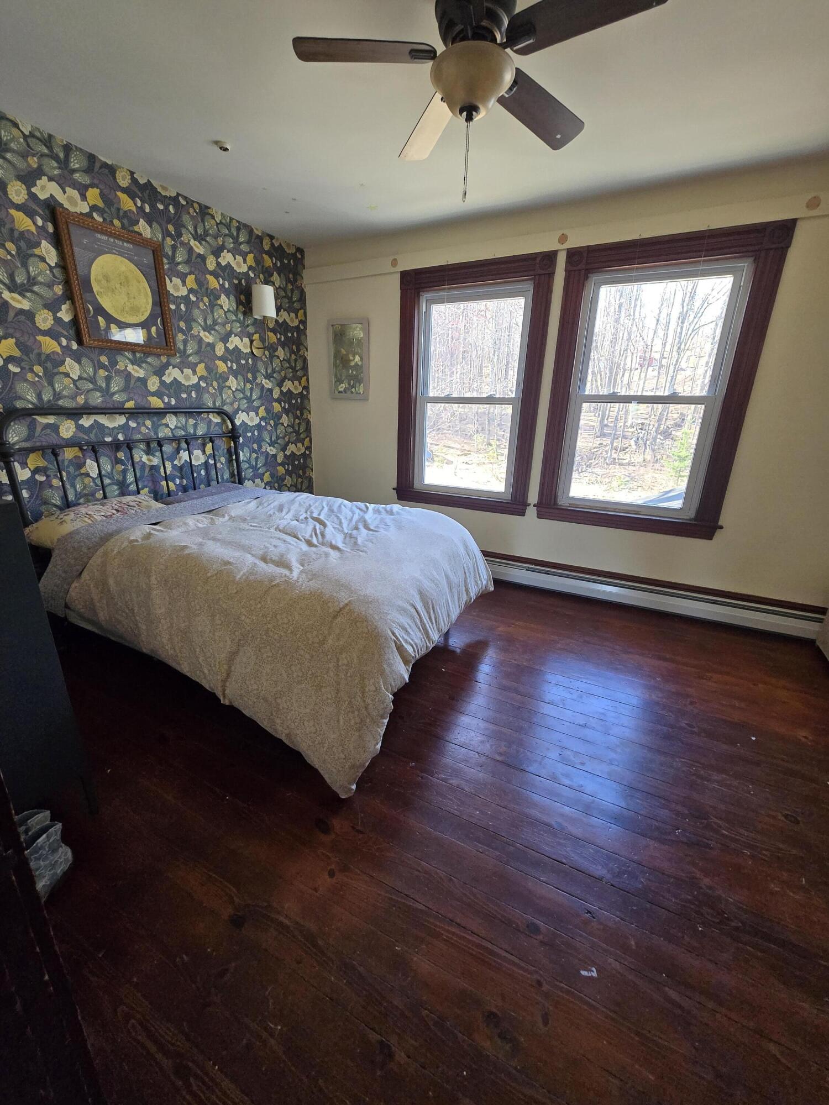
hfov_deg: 89.9
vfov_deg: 106.2
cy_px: 552
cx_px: 414
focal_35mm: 13
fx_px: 415
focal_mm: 1.7
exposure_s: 1/100
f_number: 2.2
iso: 320
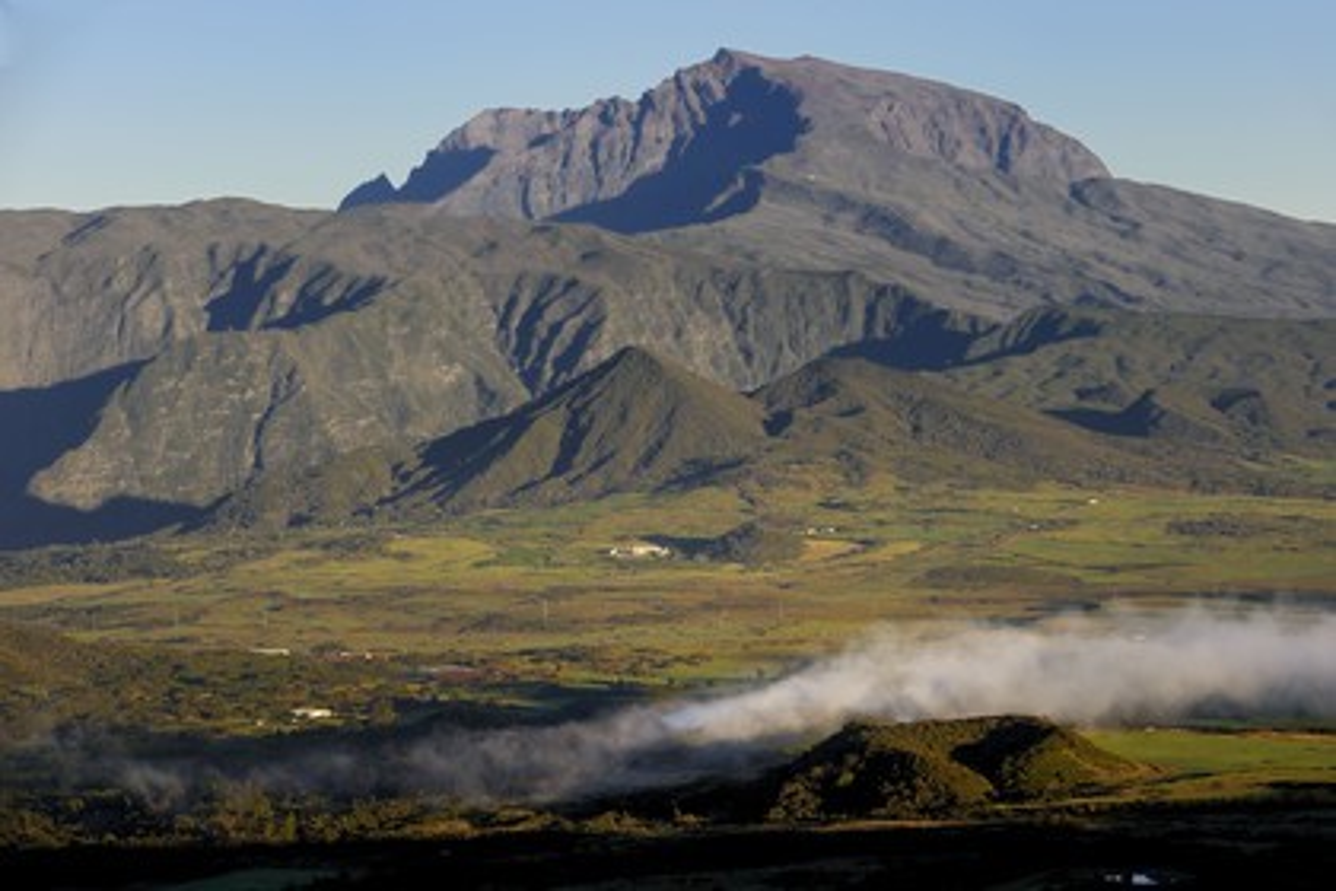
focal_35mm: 120
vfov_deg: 11.4
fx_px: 4453
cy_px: 446
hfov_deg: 17.1
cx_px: 668
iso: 200
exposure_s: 1/250
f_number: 8
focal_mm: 120
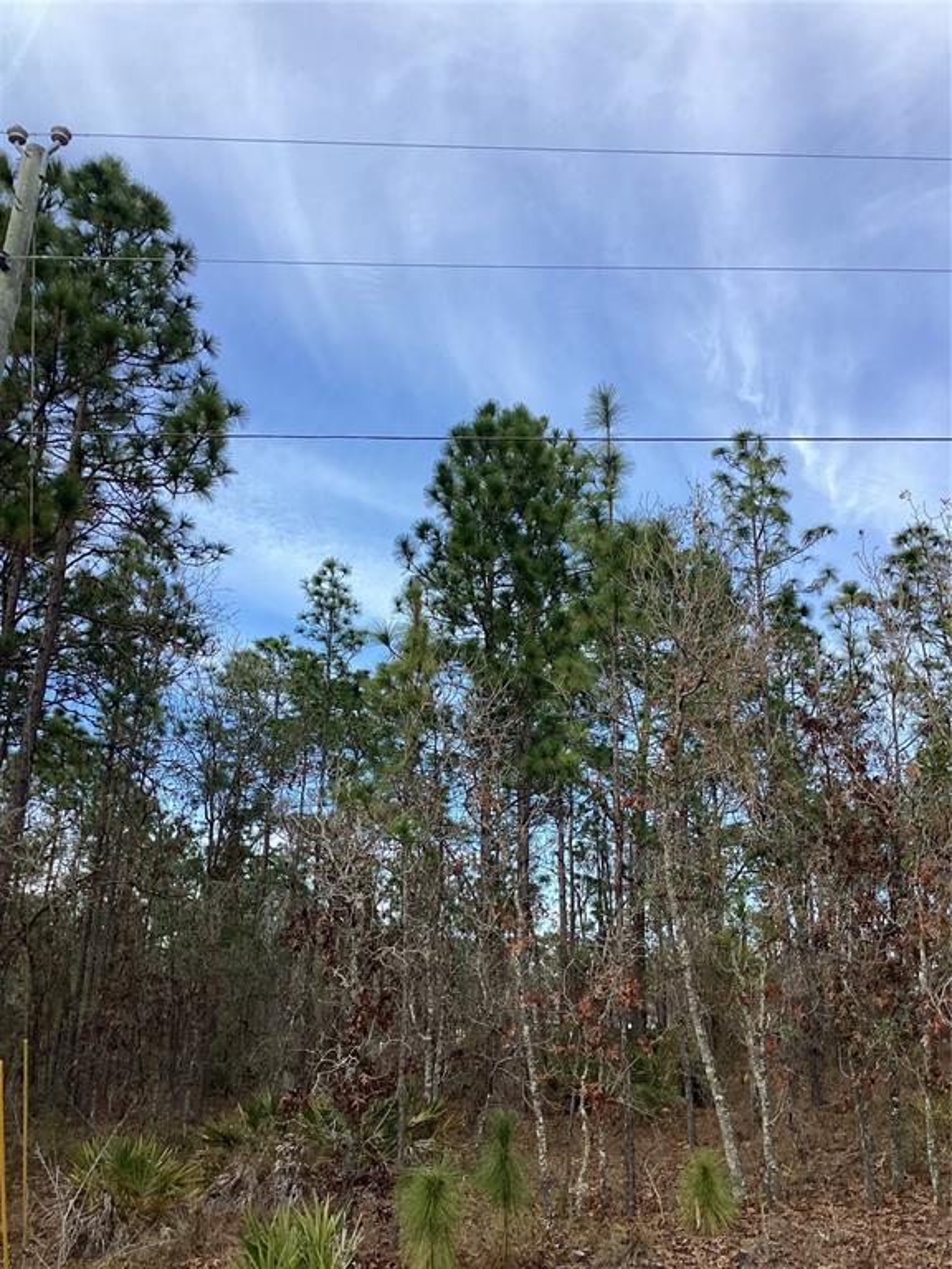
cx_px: 476
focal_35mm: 31
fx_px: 1137
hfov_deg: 45.4
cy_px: 634
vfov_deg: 58.4
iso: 25
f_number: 2.4
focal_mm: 3.3
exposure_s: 1/631
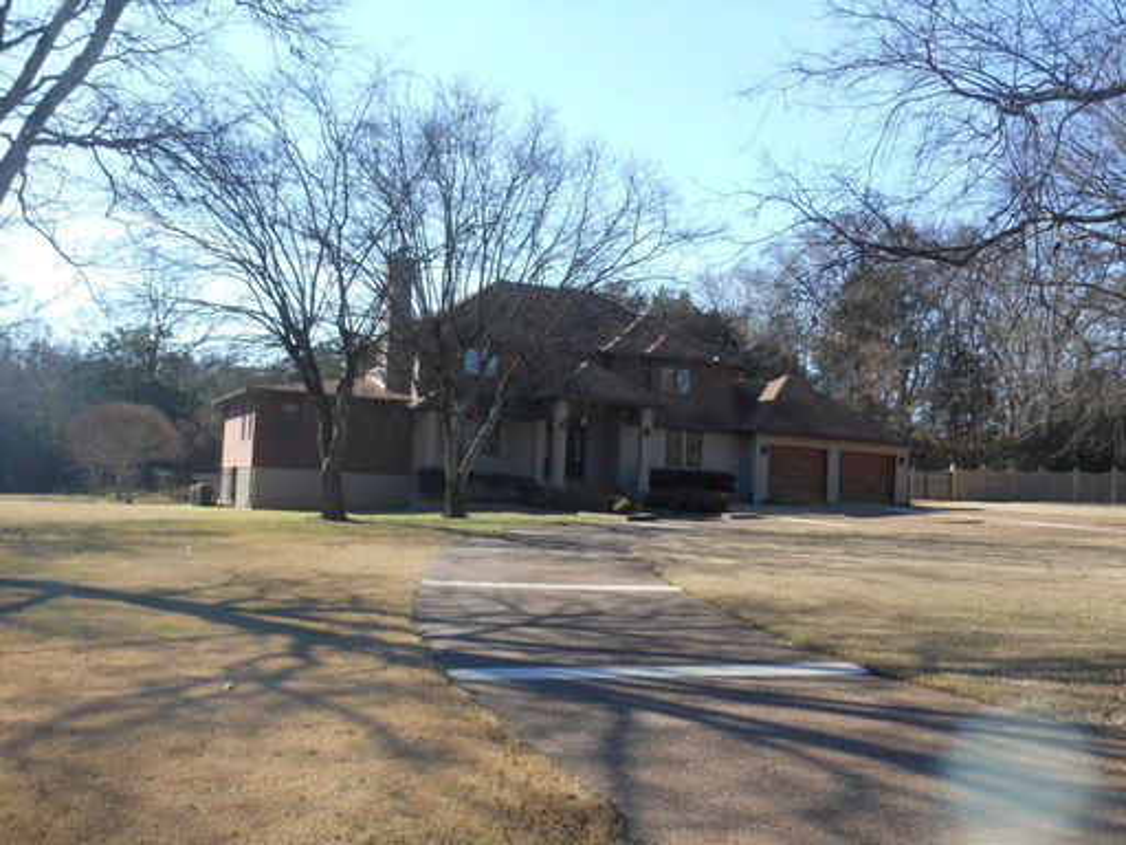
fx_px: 1269
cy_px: 422
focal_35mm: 39
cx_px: 563
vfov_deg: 36.8
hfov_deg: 47.9
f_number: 4.3
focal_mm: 6.9
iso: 80
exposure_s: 1/250
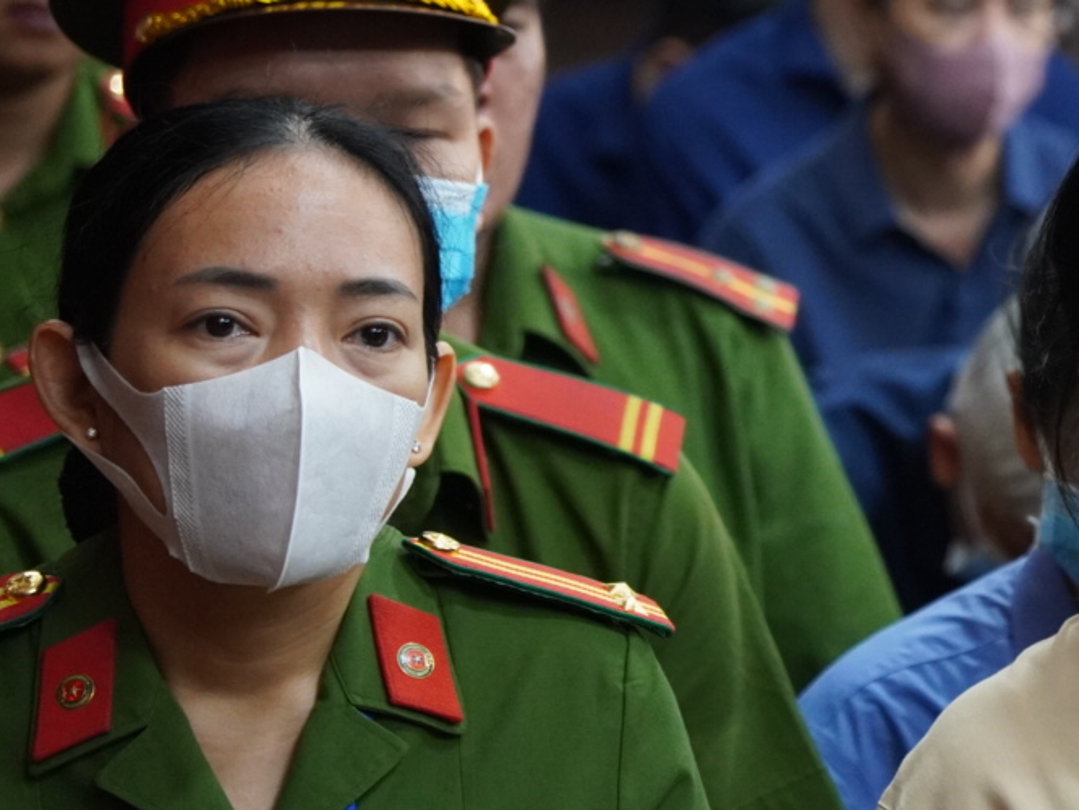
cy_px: 363
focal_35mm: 231
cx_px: 1272
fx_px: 7203
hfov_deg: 8.5
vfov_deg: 6.4
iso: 1600
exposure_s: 1/60
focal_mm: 66
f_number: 2.8
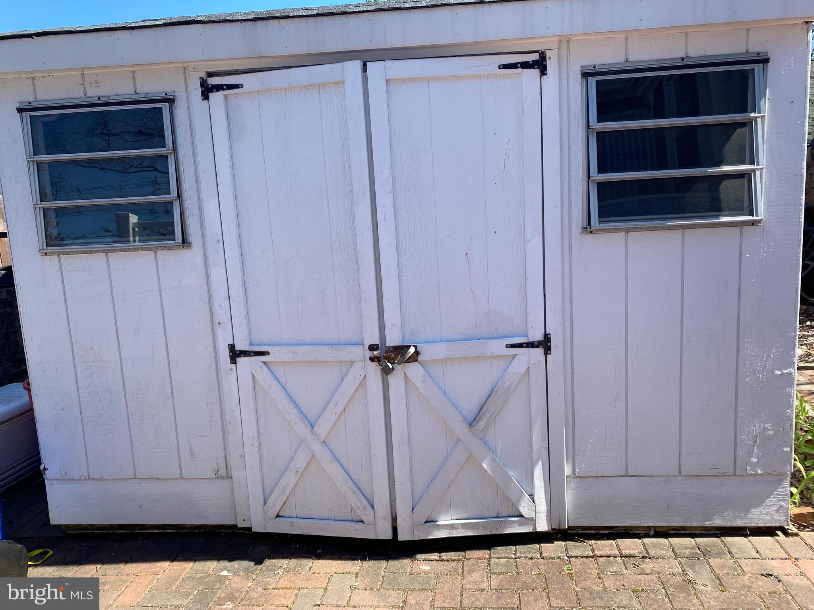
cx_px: 407
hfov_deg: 67.3
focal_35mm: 26
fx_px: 611
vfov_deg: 53.1
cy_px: 305
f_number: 1.8
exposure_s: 1/1157
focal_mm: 4.25
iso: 32
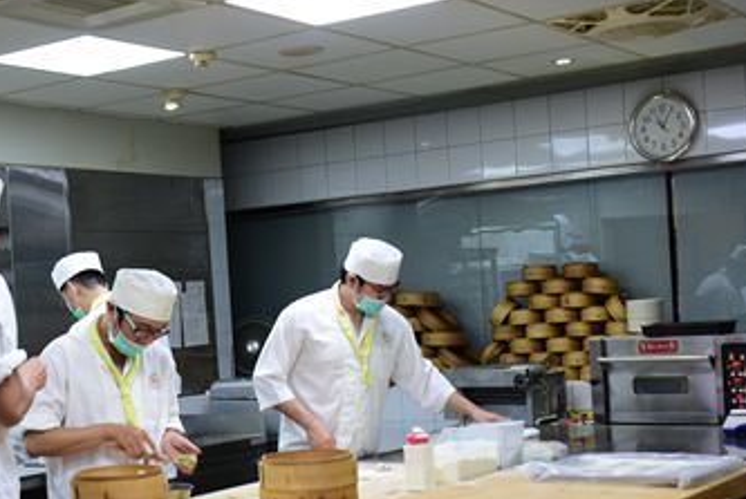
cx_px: 264
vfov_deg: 22.4
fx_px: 1261
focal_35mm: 61
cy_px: 320
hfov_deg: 32.8
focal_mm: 27
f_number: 5.6
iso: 560
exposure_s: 1/40
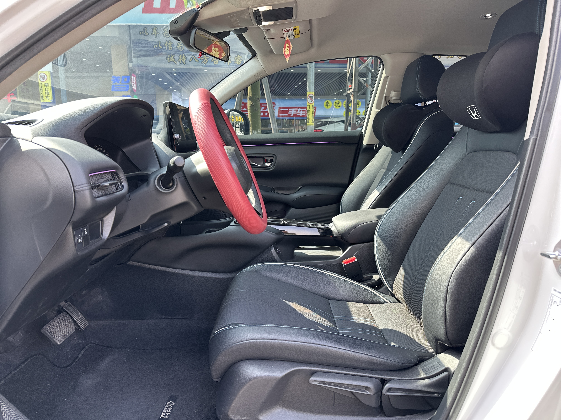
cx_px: 280
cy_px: 210
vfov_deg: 56.8
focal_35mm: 24
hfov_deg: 71.6
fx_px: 389
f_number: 1.78
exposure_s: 1/172
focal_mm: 6.86
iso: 80
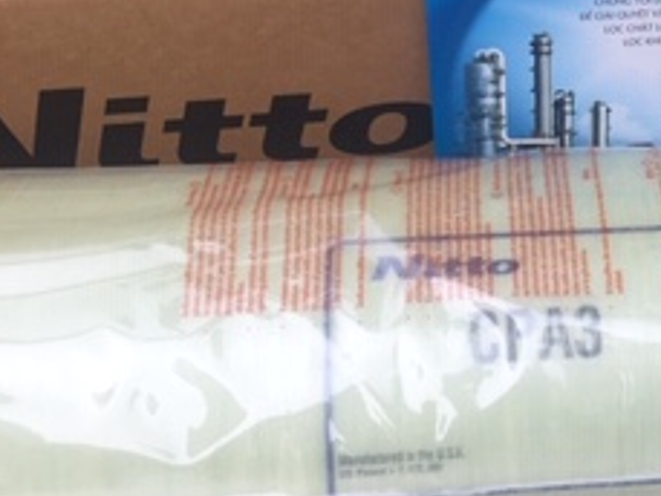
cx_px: 678
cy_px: 115
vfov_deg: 18.1
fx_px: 1548
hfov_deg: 23.0
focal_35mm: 81
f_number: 2.2
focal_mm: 4.15
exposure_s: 1/509
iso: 25
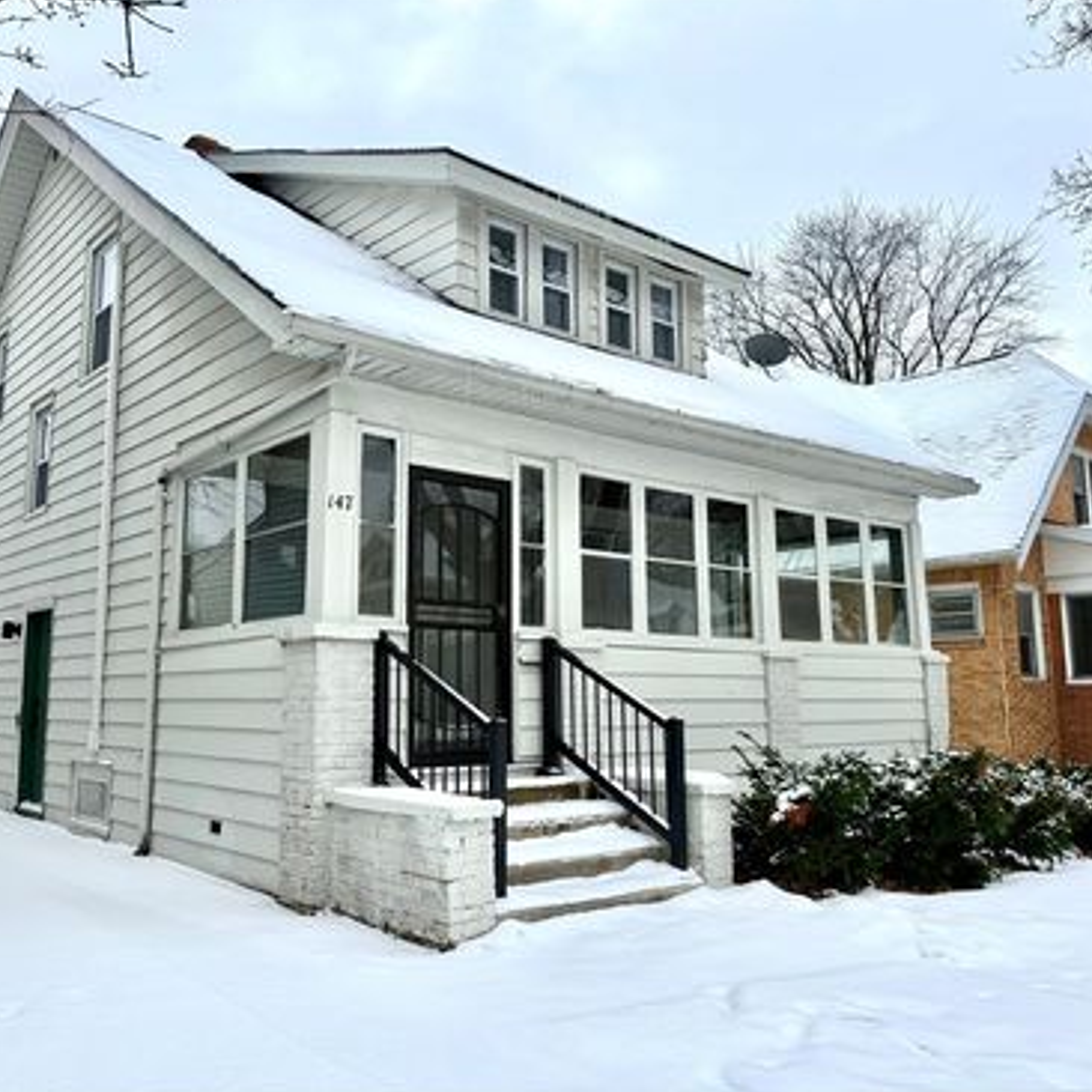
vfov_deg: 55.6
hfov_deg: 55.5
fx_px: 1035
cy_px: 539
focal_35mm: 29
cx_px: 483
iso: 80
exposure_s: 1/3425
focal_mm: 6.76
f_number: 1.78
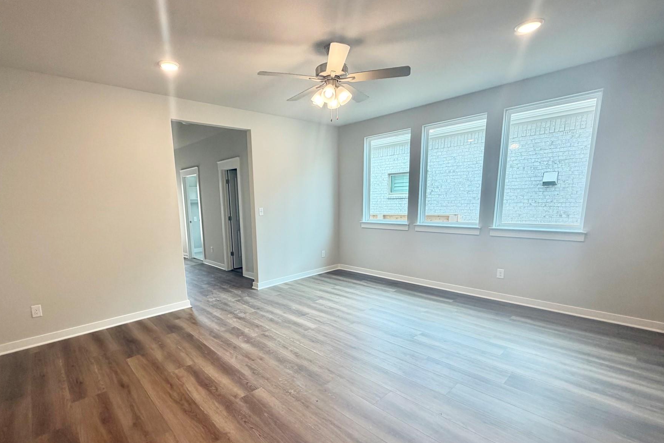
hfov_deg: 92.9
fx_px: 314
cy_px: 254
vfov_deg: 70.1
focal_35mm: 17
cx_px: 293
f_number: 2.2
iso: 125
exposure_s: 1/120
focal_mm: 2.22
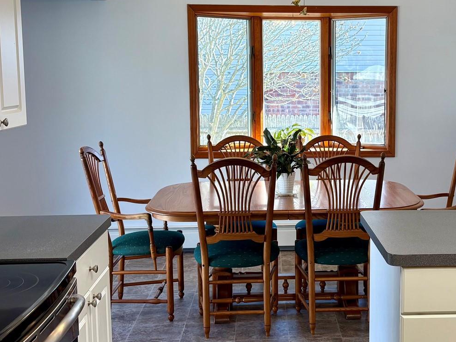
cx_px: 318
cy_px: 152
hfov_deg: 35.1
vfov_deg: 27.0
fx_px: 712
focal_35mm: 54
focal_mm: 5.96
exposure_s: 1/120
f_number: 1.6
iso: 64
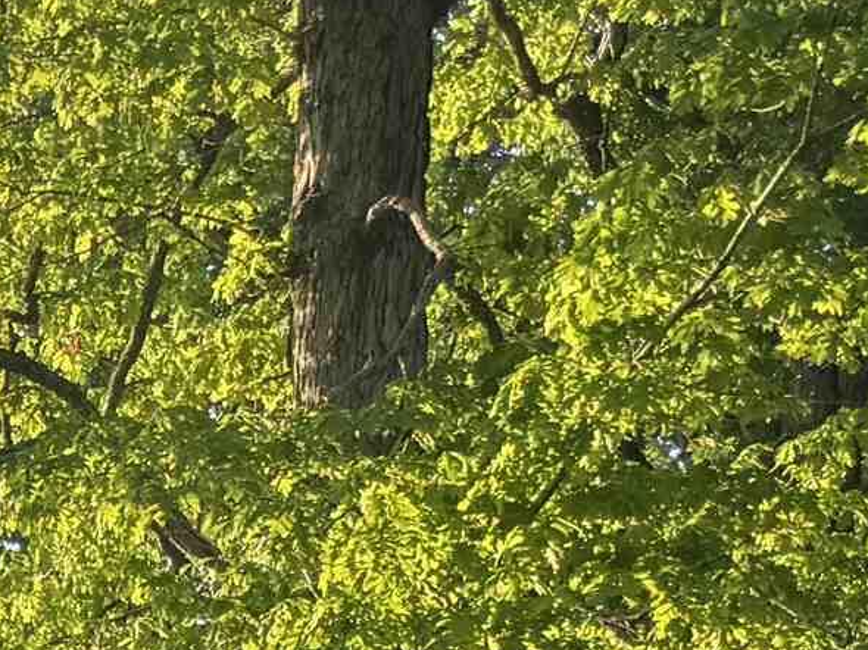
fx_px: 3133
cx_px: -1190
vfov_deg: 10.6
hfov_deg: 12.5
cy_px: 1397
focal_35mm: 125
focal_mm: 6.76
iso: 80
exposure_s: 1/604
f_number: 1.78
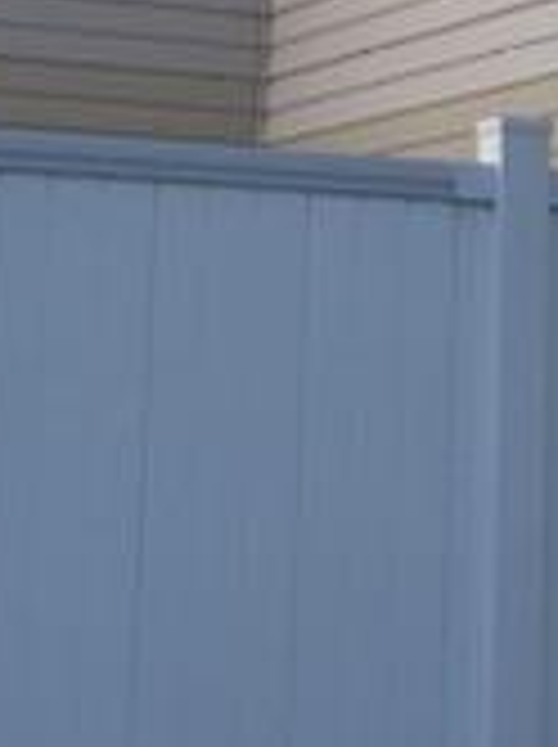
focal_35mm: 173
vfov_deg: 11.3
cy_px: 14
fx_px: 3728
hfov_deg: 8.6
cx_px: 369
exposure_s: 1/1709
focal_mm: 3.99
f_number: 1.8
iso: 20
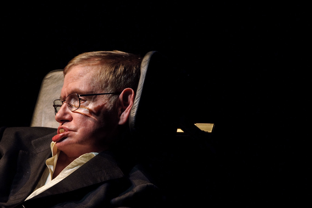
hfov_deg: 5.2
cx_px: 156
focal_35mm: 400
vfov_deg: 3.4
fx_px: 3466
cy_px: 104
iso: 1600
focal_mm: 400
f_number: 4
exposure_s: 1/50
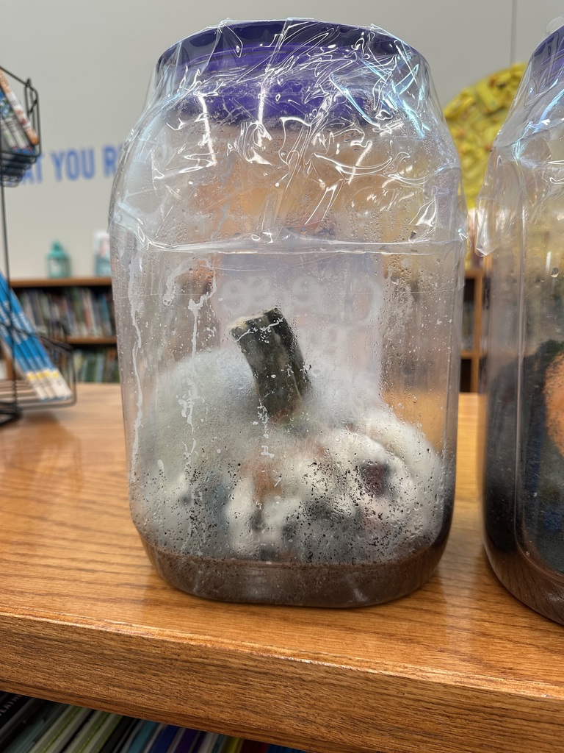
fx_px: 521
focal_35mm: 24
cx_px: 282
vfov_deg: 71.6
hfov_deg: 56.8
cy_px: 376
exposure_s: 1/120
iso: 125
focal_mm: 6.86
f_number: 1.78
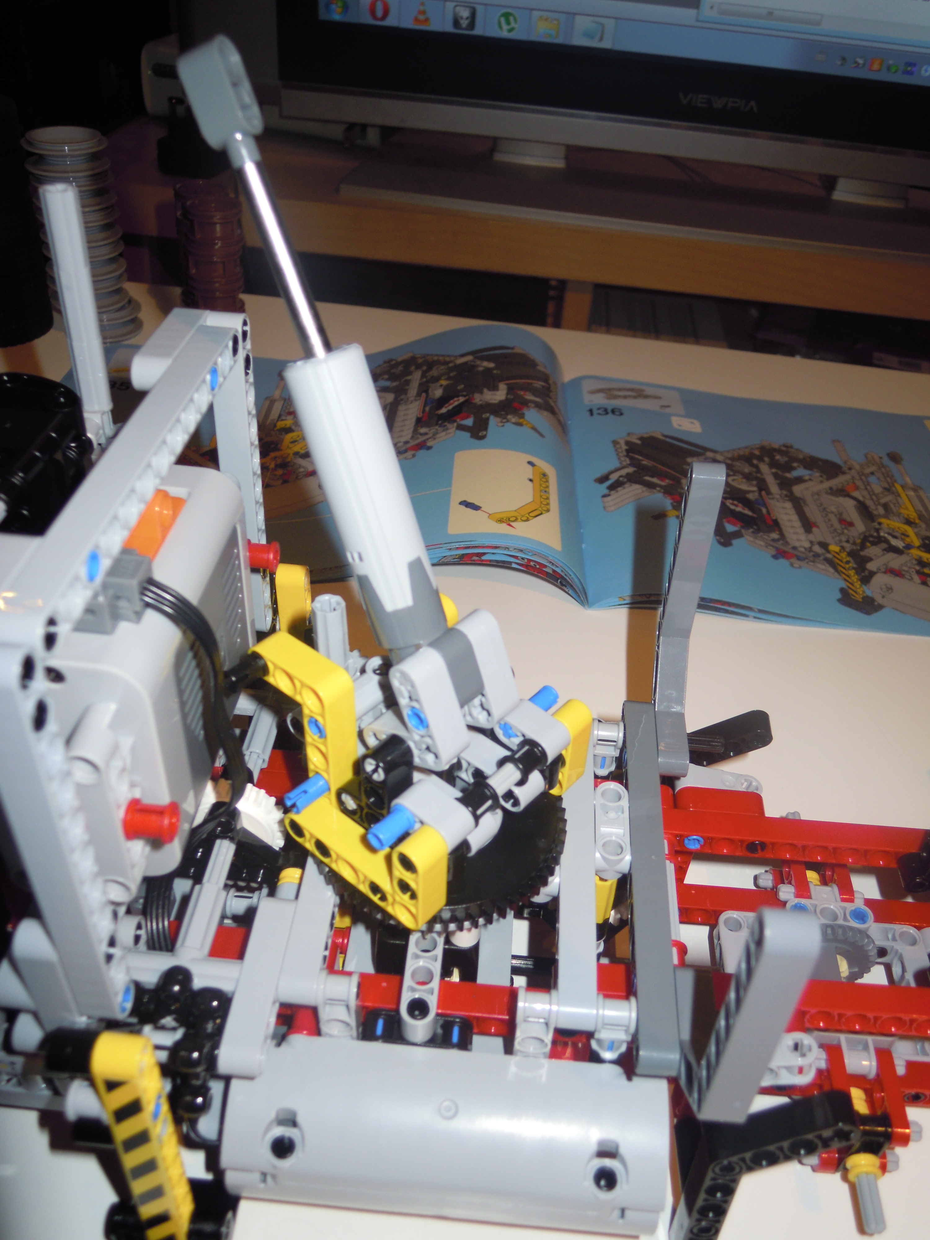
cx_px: 465
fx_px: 1003
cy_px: 620
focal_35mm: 28
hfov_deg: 49.7
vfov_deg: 63.4
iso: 100
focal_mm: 5
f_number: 2.7
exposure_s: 1/25
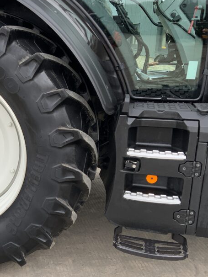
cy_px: 147
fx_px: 392
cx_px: 7
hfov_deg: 28.1
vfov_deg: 38.9
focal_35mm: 49
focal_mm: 3
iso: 16
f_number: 1.8
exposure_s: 1/495
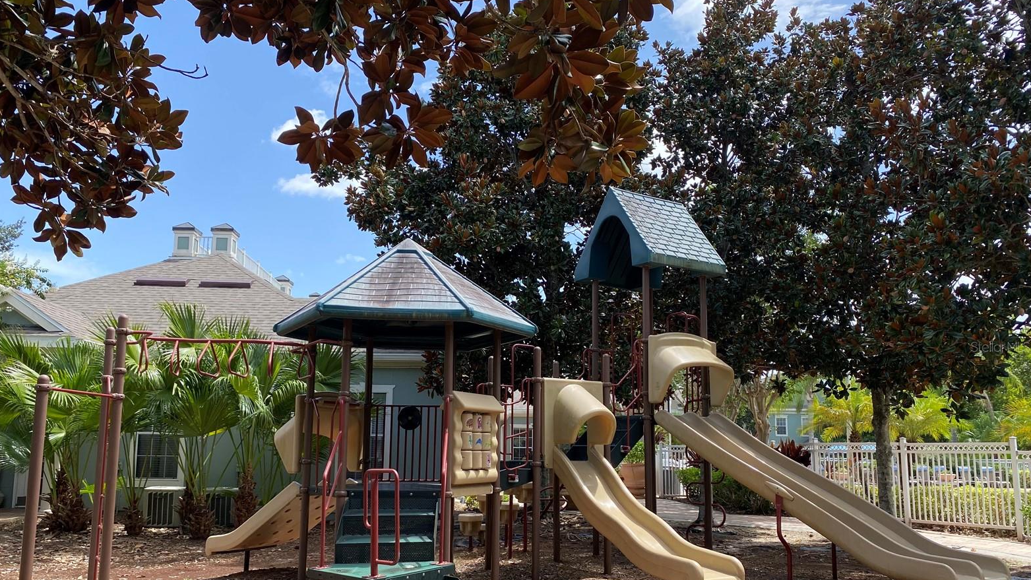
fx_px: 793
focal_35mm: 29
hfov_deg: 66.1
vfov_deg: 40.0
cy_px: 346
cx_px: 505
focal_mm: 4.25
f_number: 1.8
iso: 32
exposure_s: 1/998
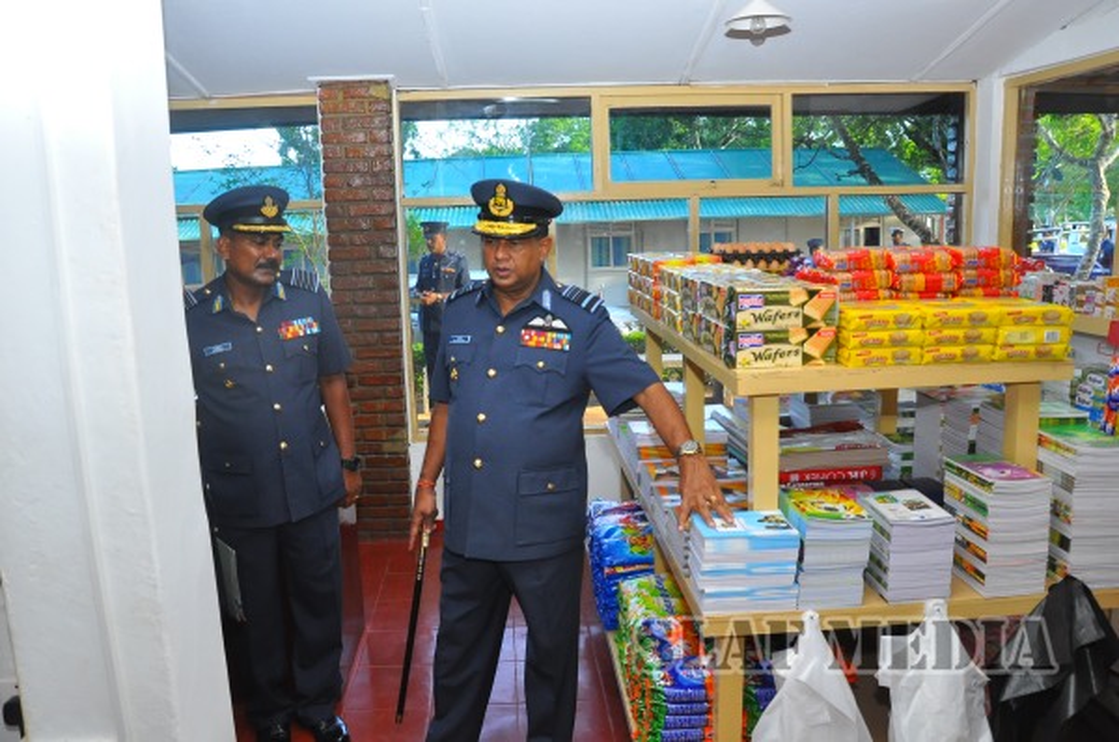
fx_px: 838
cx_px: 560
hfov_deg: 67.5
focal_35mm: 27
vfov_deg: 47.8
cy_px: 371
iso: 800
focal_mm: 18
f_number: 5.6
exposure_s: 1/100
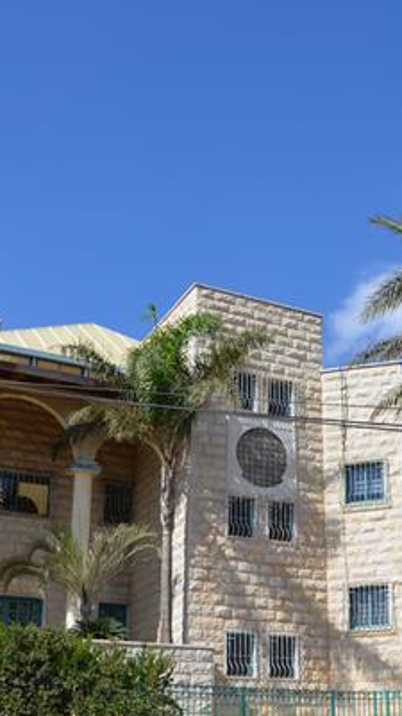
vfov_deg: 40.5
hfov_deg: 23.0
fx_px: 968
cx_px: 341
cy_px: 409
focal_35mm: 51
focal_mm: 18
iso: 100
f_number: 8
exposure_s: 1/250
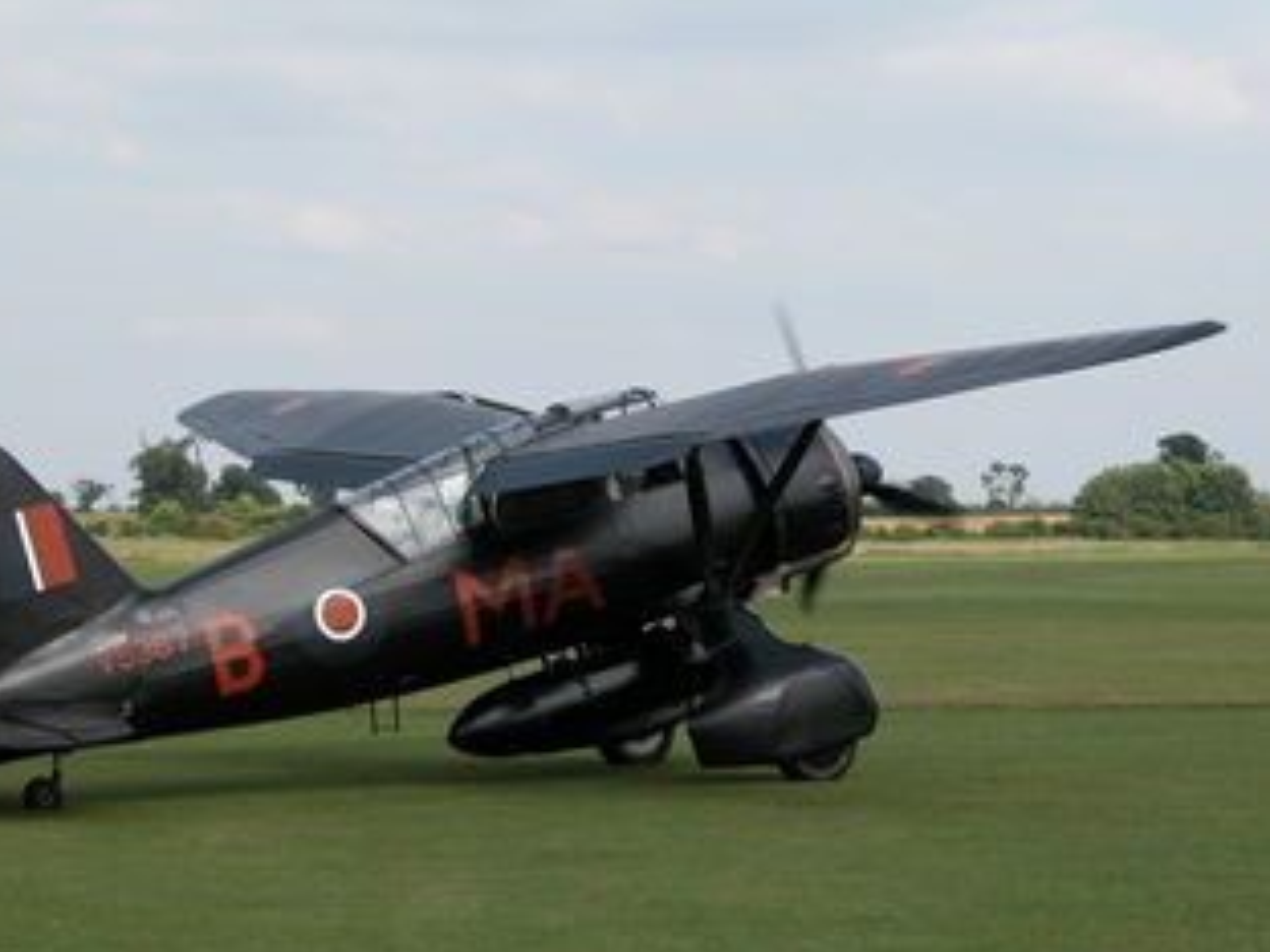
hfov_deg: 17.4
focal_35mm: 113
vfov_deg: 13.1
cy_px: 472
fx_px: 4146
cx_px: 574
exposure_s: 1/471
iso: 100
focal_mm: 22.3
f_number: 5
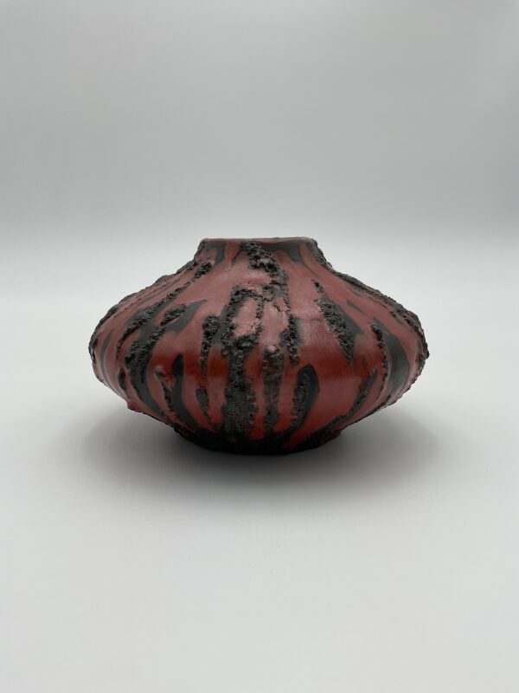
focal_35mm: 29
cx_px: 260
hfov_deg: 48.2
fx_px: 580
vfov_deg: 61.7
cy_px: 346
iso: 16
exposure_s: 1/370
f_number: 1.8
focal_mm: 3
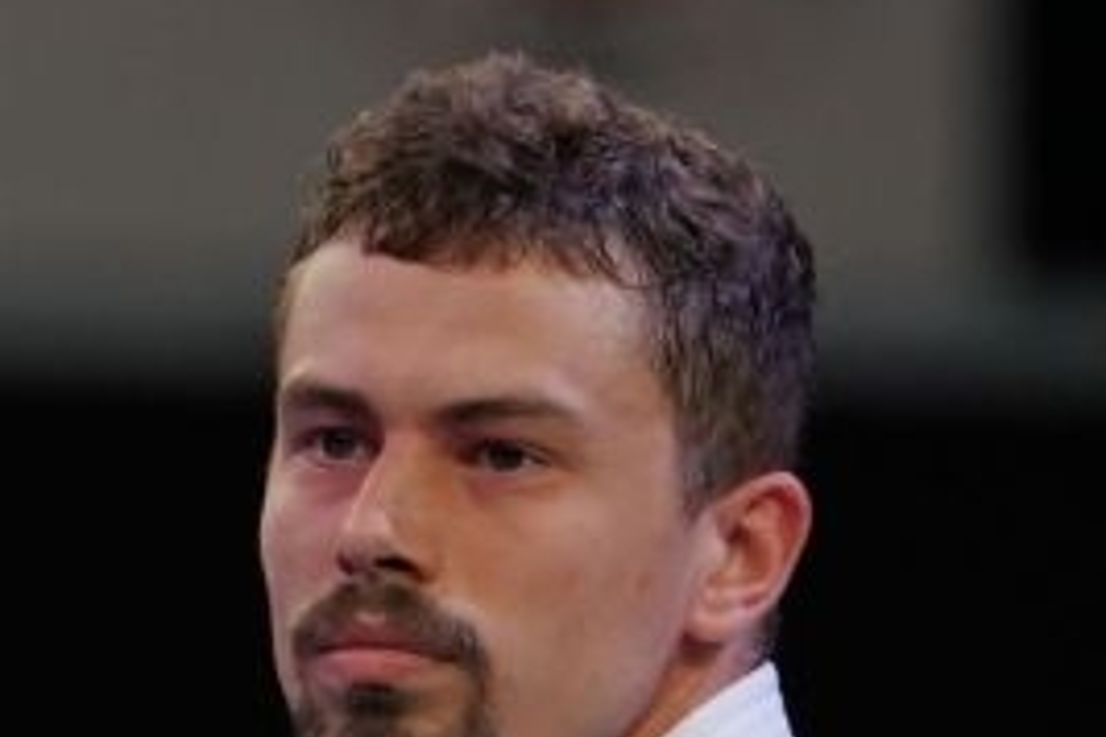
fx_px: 41441
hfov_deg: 1.5
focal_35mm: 1349
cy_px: 1731
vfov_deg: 1.0
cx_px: -592
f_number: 2.8
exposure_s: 1/1000
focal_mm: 200
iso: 640
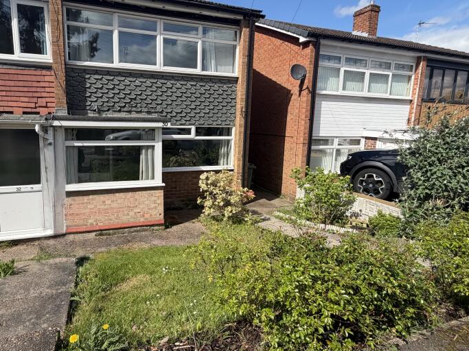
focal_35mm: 21
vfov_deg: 63.4
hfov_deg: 78.5
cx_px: 198
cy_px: 165
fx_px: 284
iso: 25
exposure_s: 1/770
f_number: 2.2
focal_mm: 2.22
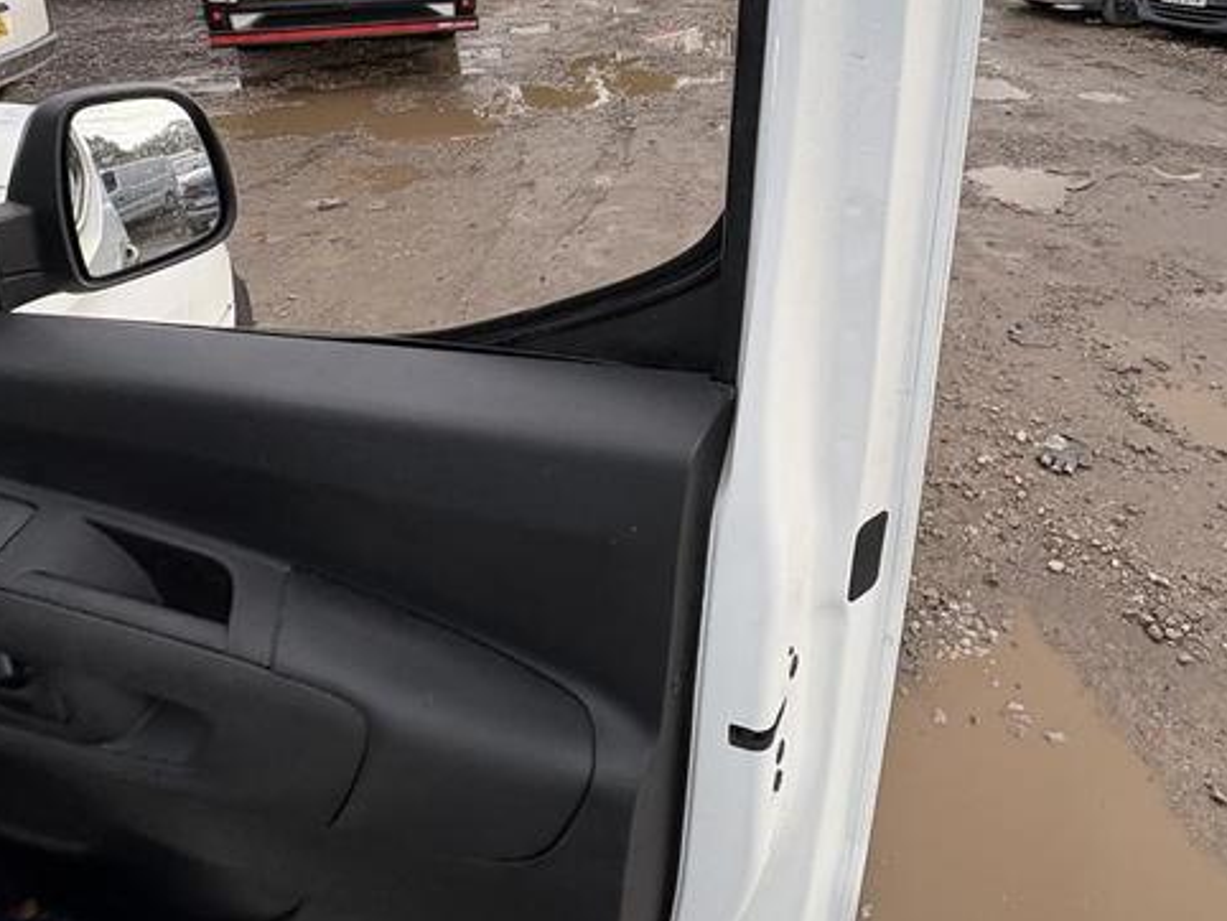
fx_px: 922
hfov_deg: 66.8
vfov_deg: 50.3
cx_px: 718
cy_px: 198
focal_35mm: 26
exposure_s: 1/155
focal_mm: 2.22
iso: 40
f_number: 2.2
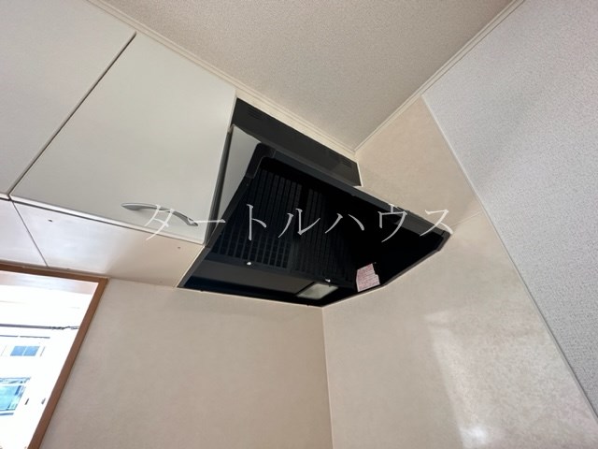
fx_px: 242
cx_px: 299
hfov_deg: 102.1
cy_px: 224
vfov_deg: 85.7
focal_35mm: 14
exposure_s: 1/79
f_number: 2.2
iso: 320
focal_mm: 2.22
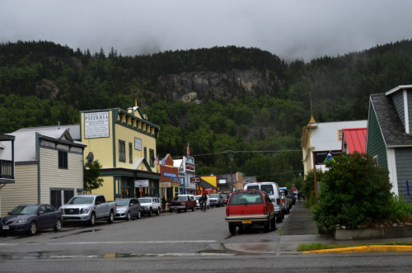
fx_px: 514
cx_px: 206
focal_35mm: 45
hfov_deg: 43.7
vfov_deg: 29.7
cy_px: 136
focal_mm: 30
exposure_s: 1/200
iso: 200
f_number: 7.1
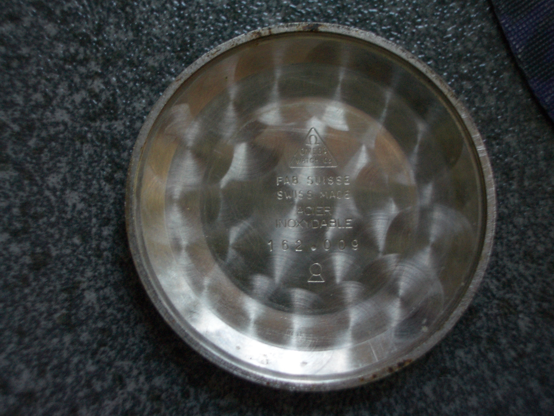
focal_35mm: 62
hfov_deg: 31.2
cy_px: 208
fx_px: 992
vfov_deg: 23.7
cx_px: 277
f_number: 3.5
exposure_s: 1/20
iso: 100
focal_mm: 10.2
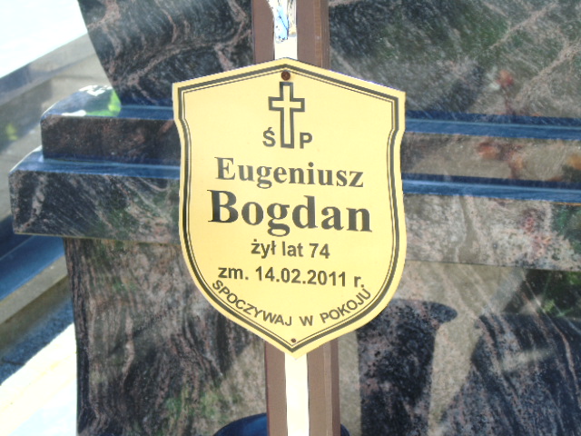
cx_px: 290
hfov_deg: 13.9
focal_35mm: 142
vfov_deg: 10.4
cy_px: 218
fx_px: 2383
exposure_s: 1/125
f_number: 4.7
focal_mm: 25
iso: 100
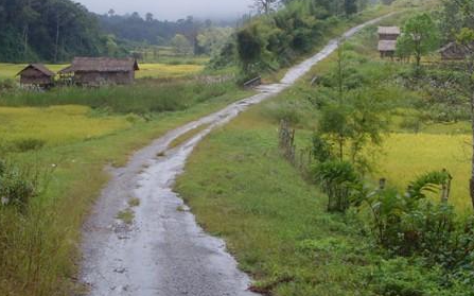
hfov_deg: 27.7
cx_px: 159
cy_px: 125
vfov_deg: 17.6
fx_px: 956
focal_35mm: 74
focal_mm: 6.6
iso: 80
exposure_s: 1/250
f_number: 6.3
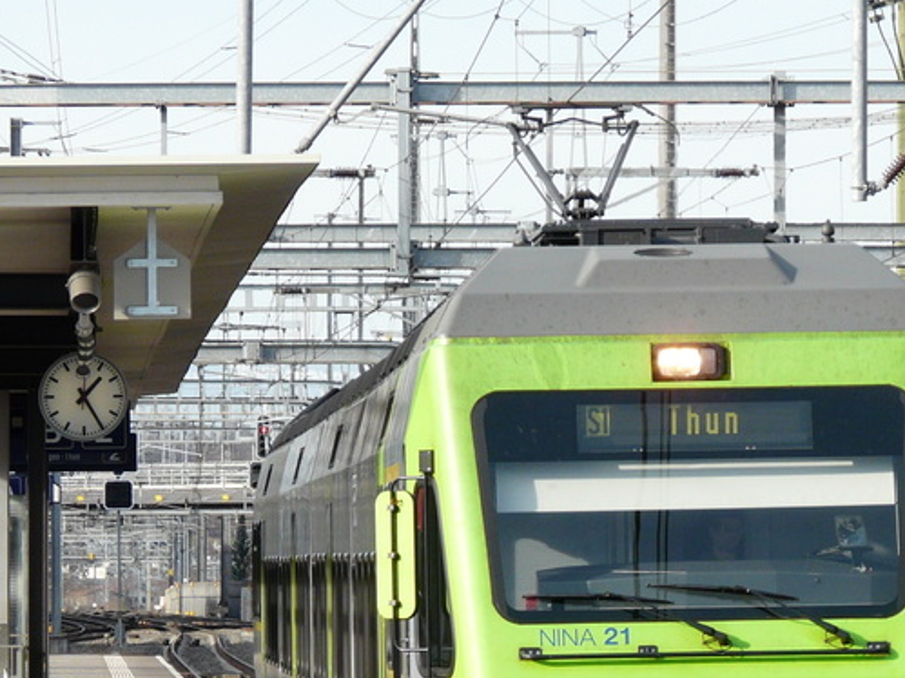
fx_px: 10377
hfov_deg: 5.0
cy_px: 580
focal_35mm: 397
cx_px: 684
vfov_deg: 3.7
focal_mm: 32.5
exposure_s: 1/250
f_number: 4.5
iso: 100
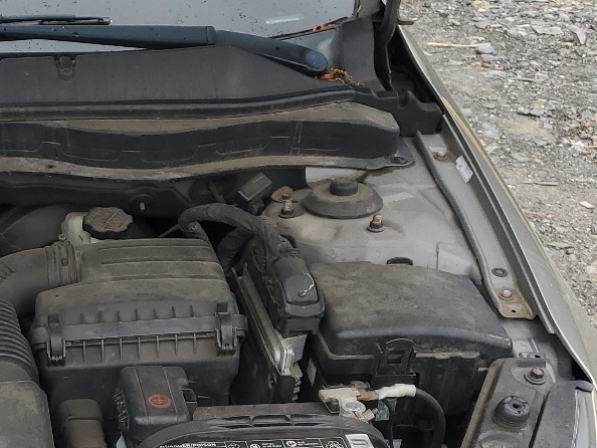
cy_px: 422
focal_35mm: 70
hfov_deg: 24.8
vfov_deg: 20.5
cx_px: -138
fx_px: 1208
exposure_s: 1/227
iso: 50
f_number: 1.5
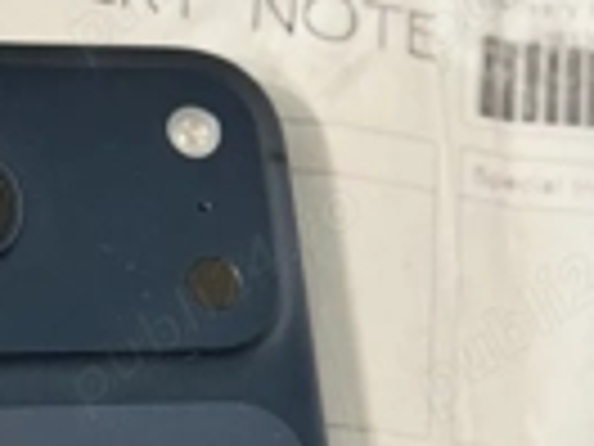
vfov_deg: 9.8
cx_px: 302
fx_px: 2505
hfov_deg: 13.5
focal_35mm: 146
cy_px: 703
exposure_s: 1/40
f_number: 1.78
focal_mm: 6.76
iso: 320
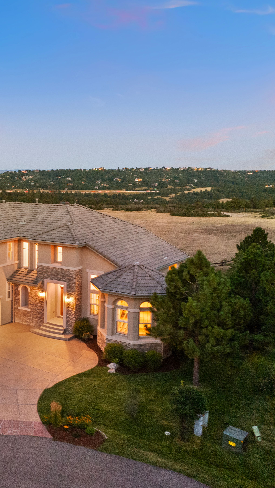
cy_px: 243
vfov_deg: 56.6
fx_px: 454
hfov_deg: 31.7
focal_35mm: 35
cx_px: 16
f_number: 2.8
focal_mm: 8.38
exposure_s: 1/6
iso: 1140
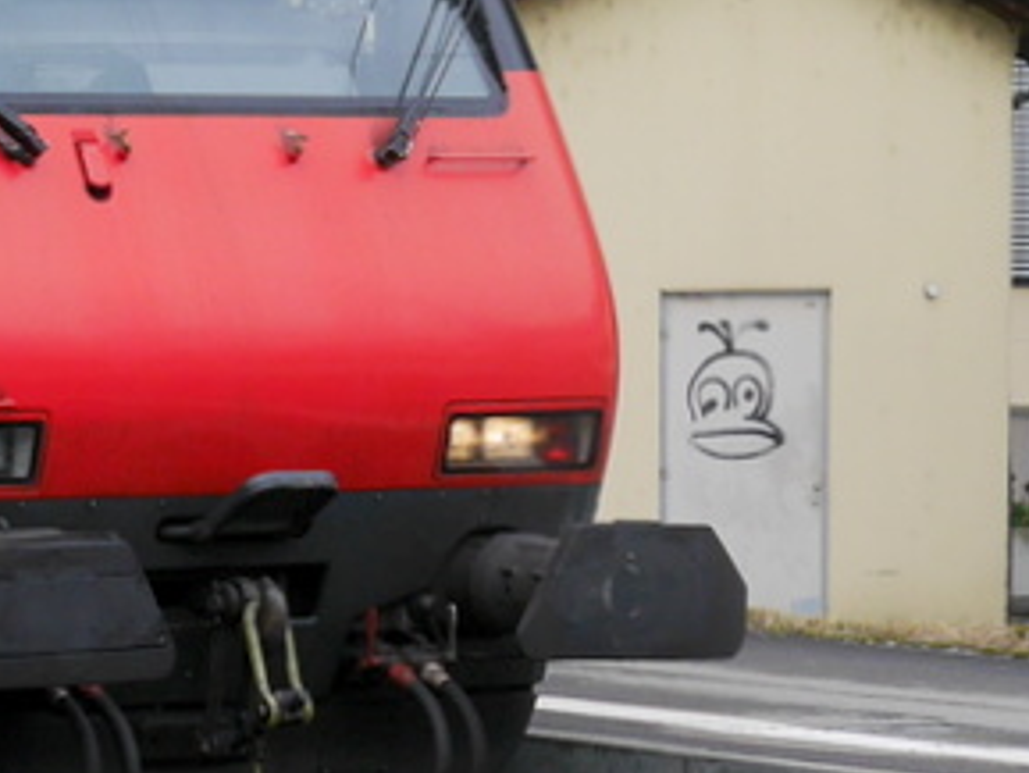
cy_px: 114
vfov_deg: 6.9
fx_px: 6424
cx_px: -808
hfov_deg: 8.8
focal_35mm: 216
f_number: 6.3
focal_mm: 26
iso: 160
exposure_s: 1/160
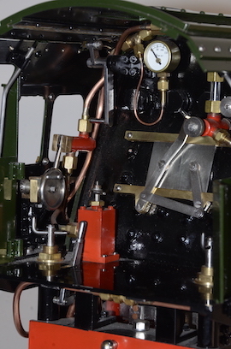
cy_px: 174
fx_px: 1378
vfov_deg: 14.4
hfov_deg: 9.6
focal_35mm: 142
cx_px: 116
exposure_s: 1/60
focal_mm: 95
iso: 800
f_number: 14
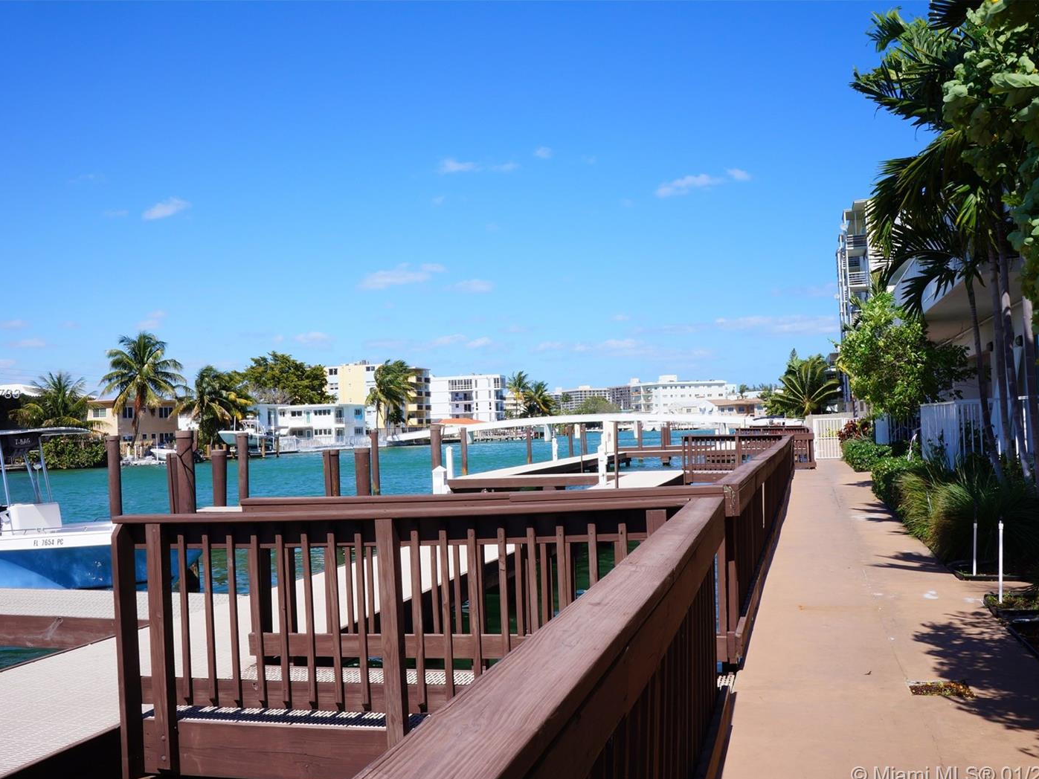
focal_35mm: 33
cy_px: 395
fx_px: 991
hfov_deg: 55.3
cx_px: 498
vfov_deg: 43.0
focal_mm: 20
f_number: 16
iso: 100
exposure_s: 1/80
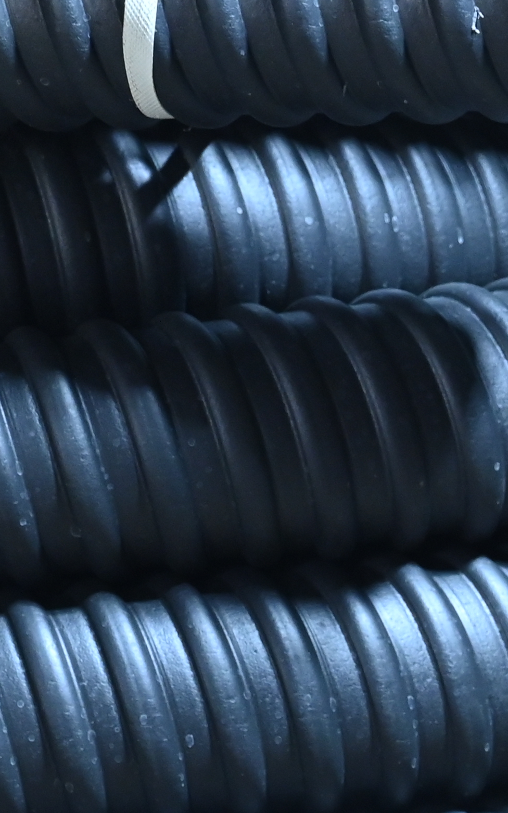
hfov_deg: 4.8
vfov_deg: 7.6
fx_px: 6115
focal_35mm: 276
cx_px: 348
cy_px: 148
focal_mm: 70
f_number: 4.5
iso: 1600
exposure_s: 1/20
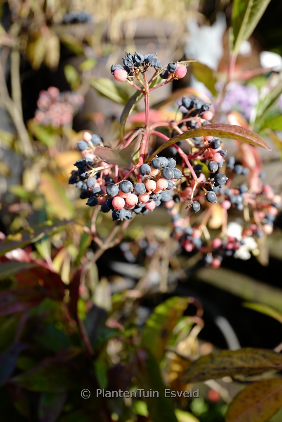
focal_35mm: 28
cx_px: 141
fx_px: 329
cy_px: 211
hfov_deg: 46.4
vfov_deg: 65.5
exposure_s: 1/800
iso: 400
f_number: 5
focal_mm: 28
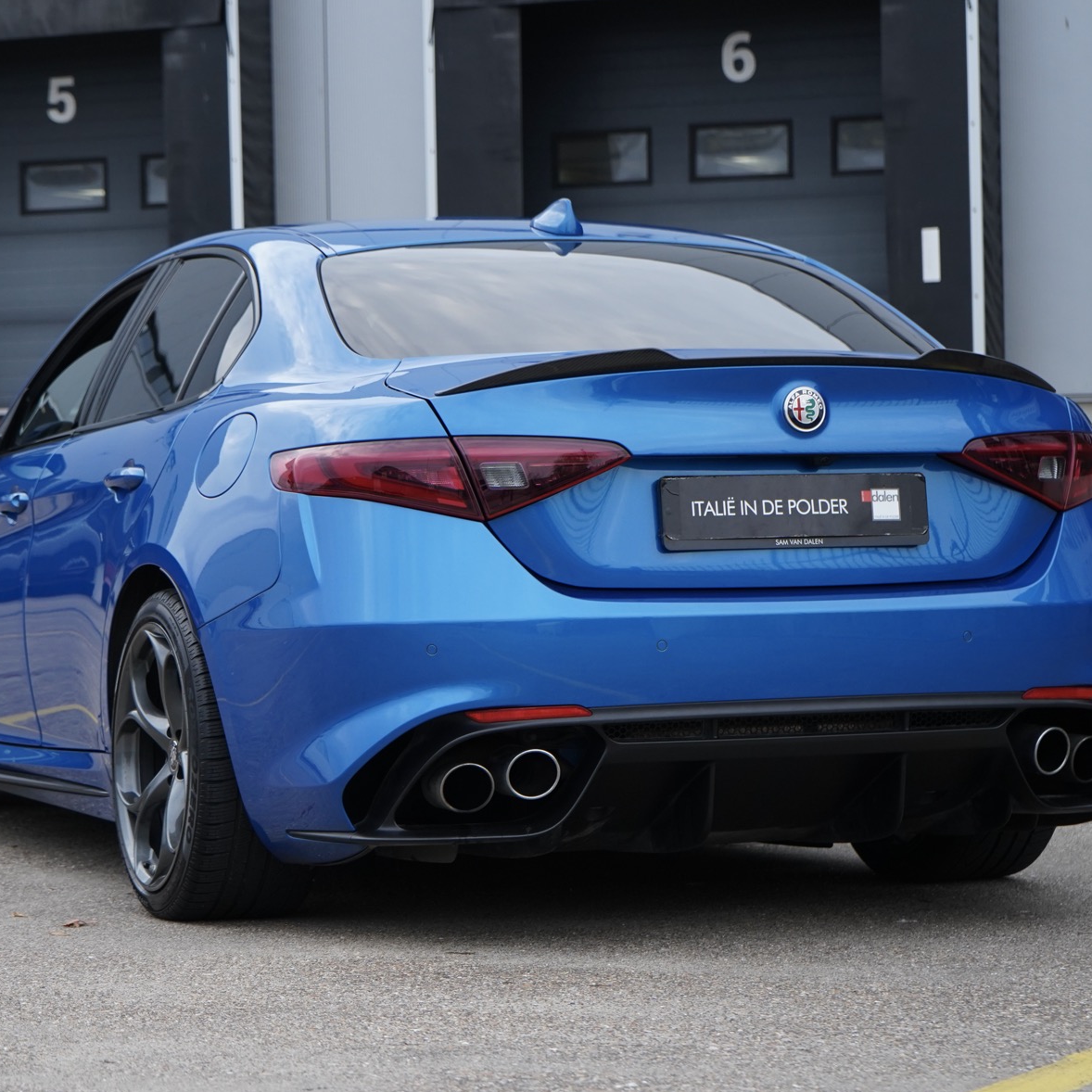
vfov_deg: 17.9
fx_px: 3462
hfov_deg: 17.9
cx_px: 389
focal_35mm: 97
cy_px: 541
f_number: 5.6
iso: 1000
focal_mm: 70
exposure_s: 1/160
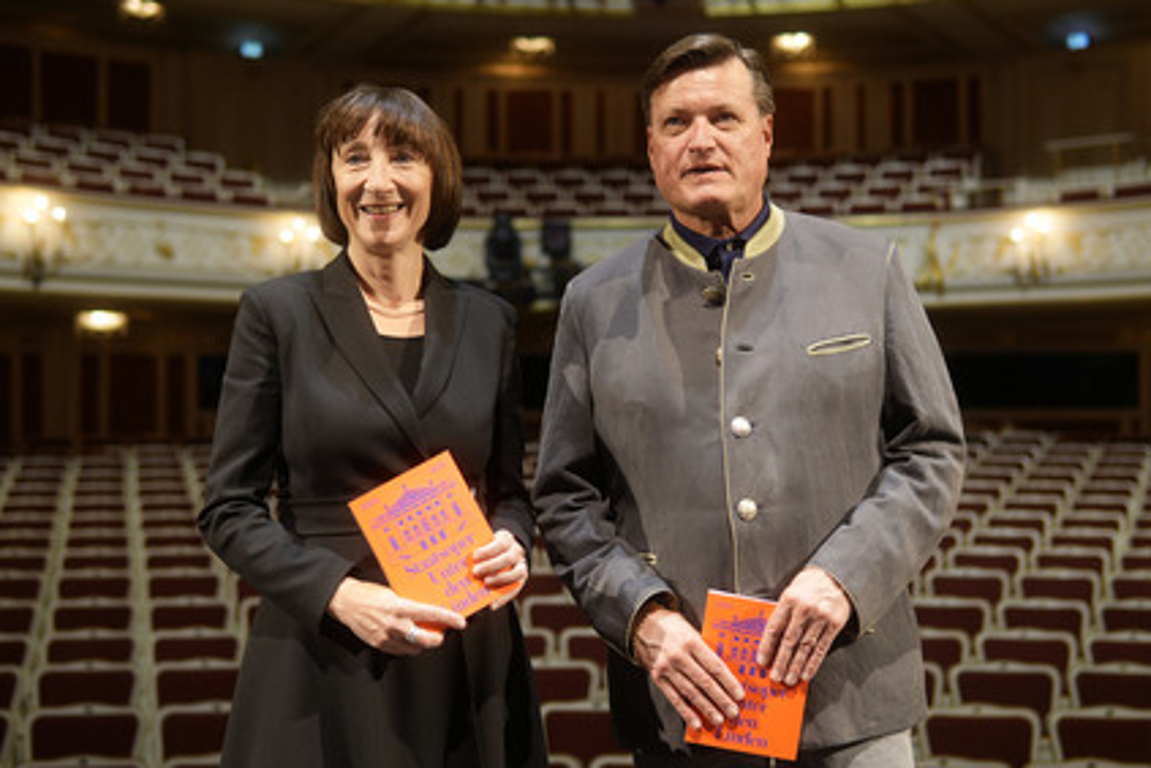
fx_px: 1535
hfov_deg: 41.1
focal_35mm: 48
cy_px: 373
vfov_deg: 28.1
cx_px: 584
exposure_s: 1/20
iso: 100
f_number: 1.8
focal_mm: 30
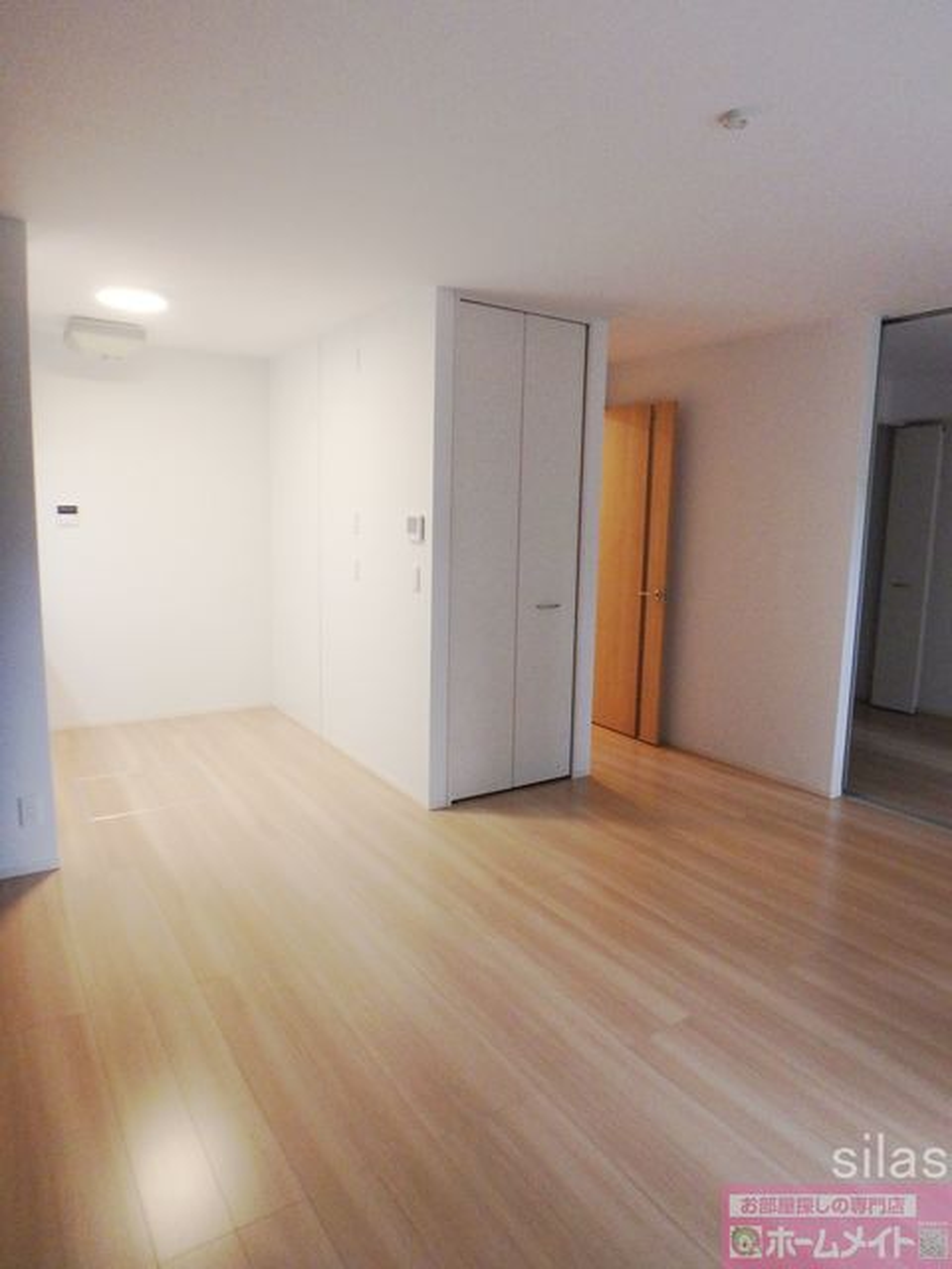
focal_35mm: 21
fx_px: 770
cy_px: 634
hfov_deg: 63.4
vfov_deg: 79.0
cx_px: 476
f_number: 3.5
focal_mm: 3.7
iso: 400
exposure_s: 1/30
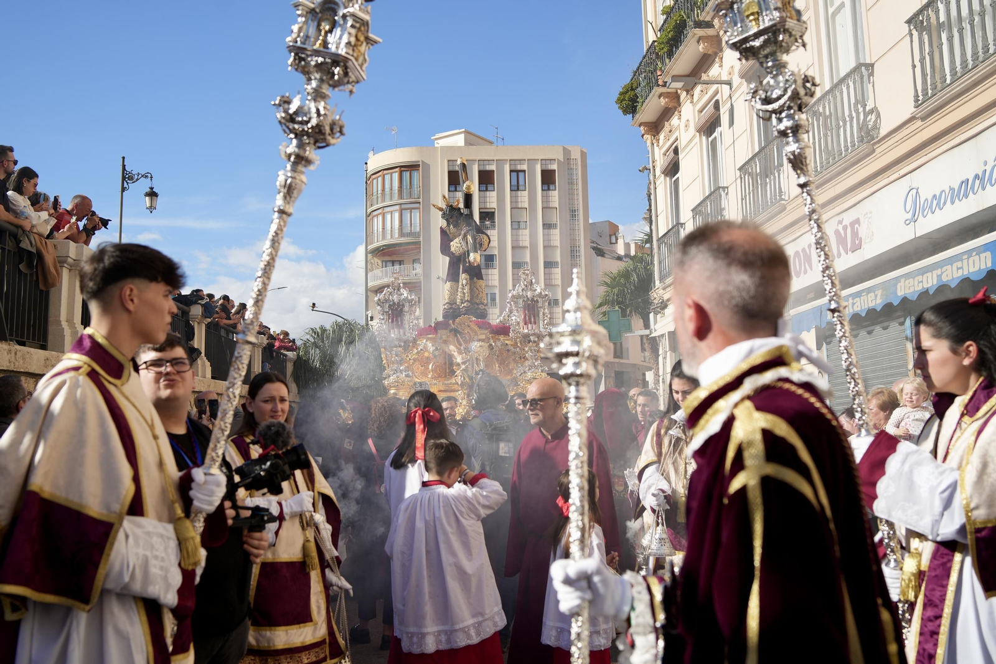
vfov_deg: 37.8
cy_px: 332
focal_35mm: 35
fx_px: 968
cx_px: 498
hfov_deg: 54.4
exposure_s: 1/1000
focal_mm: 35
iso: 125
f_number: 4.5
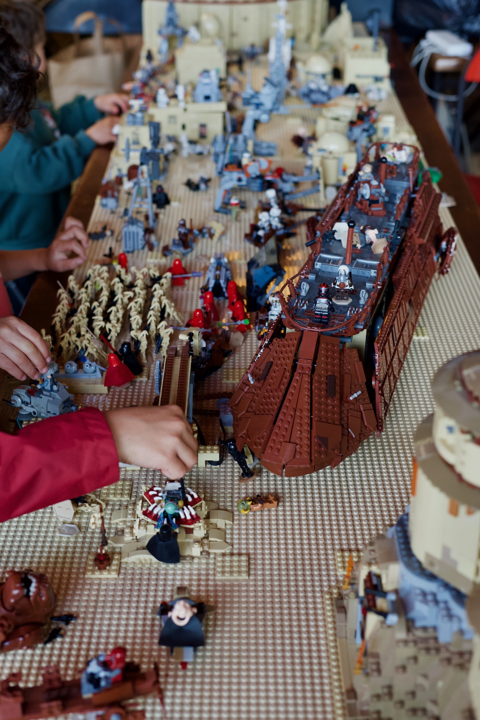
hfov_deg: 27.0
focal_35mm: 50
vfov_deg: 39.6
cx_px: 240
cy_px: 360
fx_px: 1000
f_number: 4
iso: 800
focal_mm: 50
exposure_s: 1/160
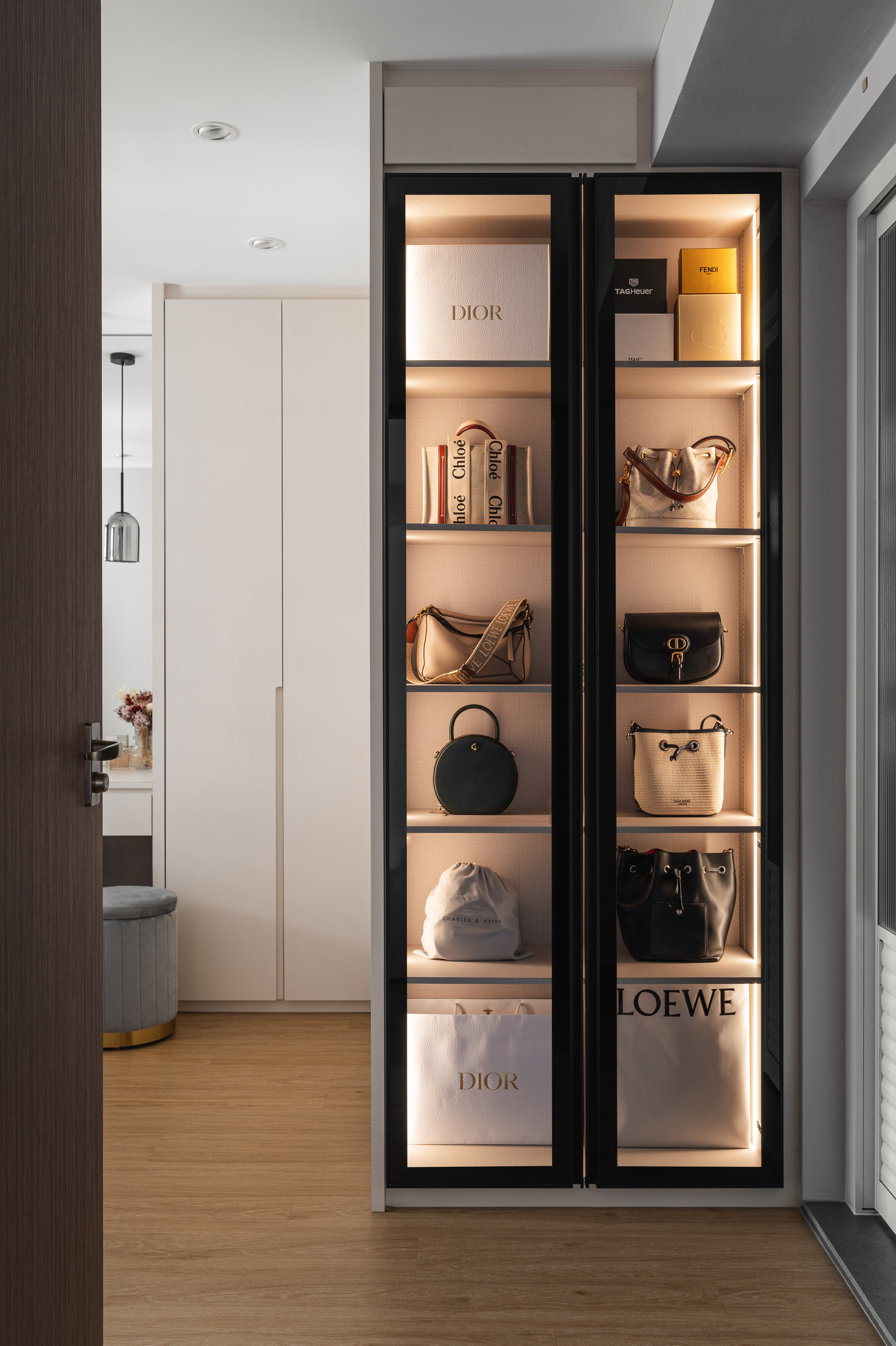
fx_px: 1121
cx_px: 448
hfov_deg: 43.6
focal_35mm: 30
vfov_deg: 62.0
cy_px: 673
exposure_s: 3
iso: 100
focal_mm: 30
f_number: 8
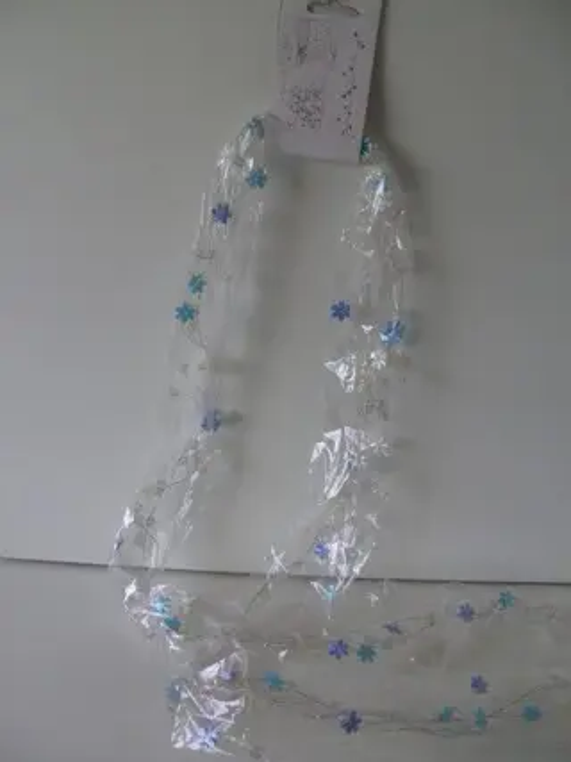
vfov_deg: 50.2
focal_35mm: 37
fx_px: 814
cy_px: 381
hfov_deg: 38.6
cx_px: 286
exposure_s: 1/75
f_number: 3.5
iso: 64
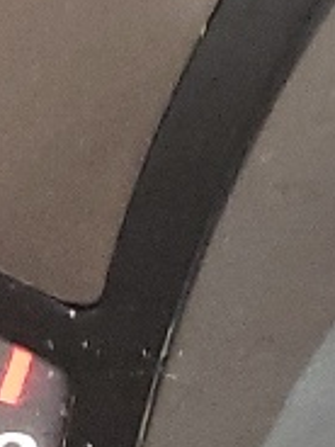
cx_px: 1063
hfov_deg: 6.0
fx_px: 2916
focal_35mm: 226
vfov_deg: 8.7
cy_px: 449
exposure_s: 1/33
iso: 357
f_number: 1.5
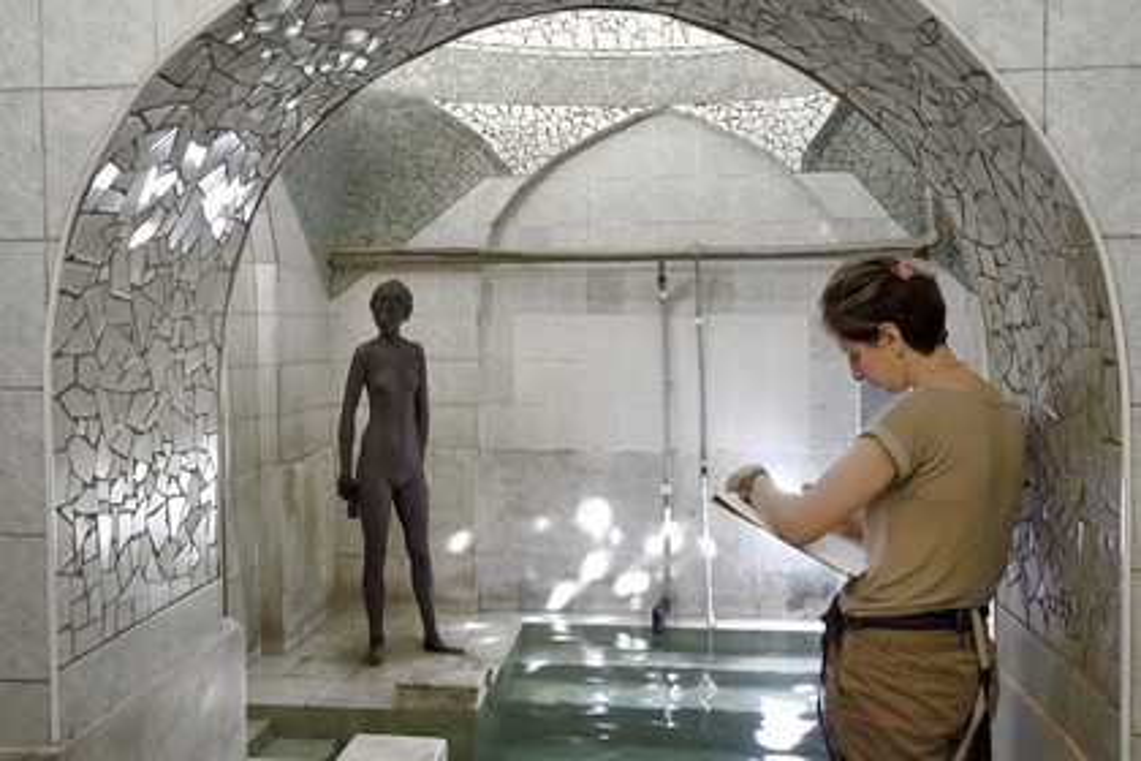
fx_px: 1078
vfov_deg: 38.9
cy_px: 380
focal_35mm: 34
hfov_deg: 55.8
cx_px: 570
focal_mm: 34
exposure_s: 1/20
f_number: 9
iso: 1600
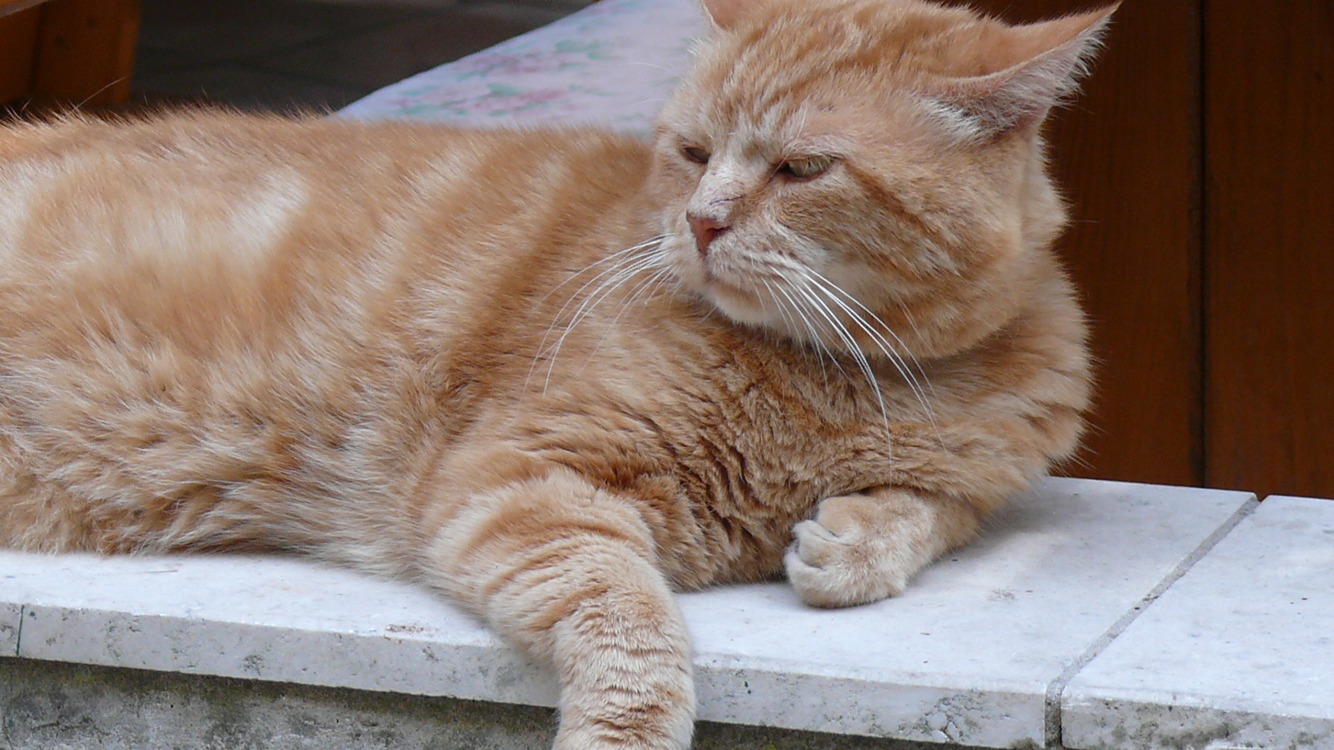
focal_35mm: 222
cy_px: 383
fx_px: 7852
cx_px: 669
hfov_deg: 9.7
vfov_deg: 5.5
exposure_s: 1/60
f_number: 3.2
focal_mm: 21.9
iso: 100
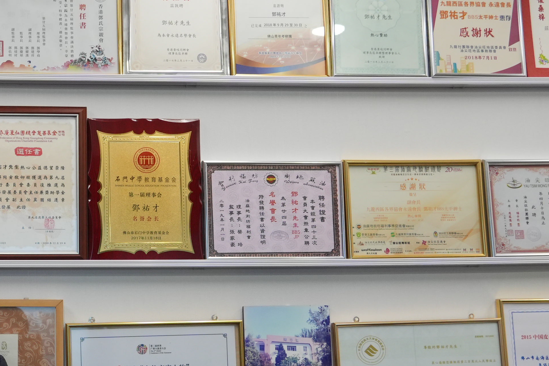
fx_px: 945
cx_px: 87
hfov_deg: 31.3
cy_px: 231
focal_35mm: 62
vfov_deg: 21.9
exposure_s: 1/80
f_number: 5.6
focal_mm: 23
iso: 1000
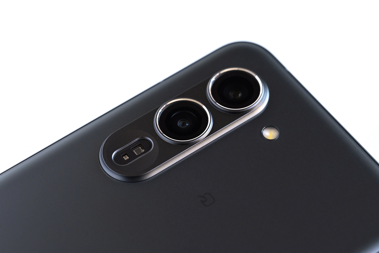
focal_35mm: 105
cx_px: 190
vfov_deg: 13.0
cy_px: 126
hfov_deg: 19.5
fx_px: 1105
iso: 3200
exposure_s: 1/40
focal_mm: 105
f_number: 11
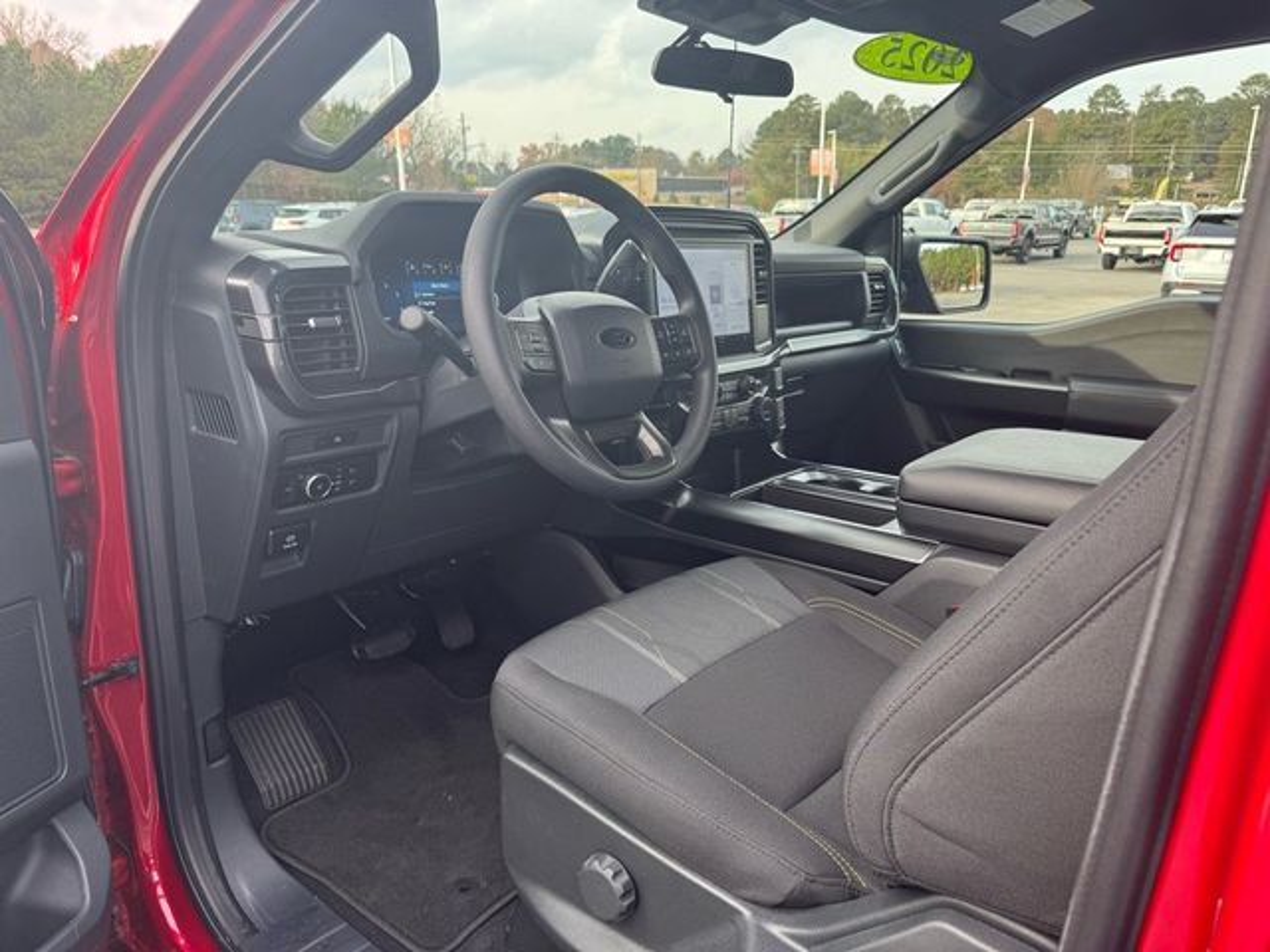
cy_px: 476
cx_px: 635
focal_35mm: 24
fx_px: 881
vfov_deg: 56.8
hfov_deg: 71.6
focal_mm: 6.76
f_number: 1.78
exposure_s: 1/167
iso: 80
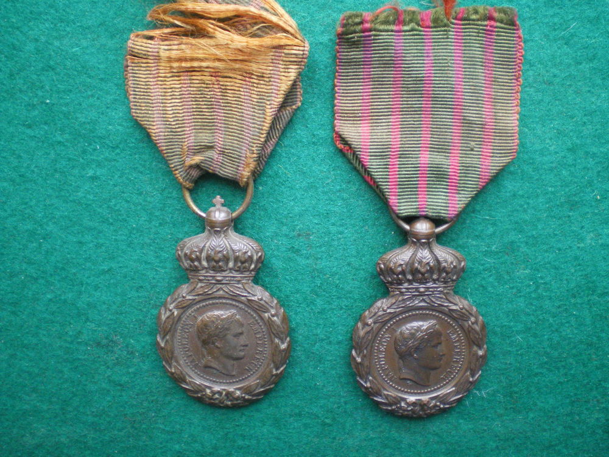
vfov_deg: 37.7
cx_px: 304
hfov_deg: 49.0
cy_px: 228
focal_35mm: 38
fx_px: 669
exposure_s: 1/30
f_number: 3.1
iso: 400
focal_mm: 6.3
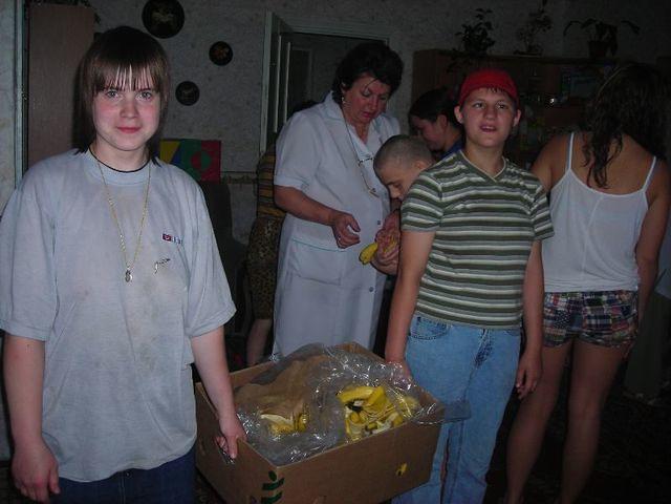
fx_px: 737
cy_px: 252
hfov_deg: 49.0
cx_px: 336
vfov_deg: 37.7
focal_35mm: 38
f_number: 3.2
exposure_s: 1/60.1
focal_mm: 6.3
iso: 76
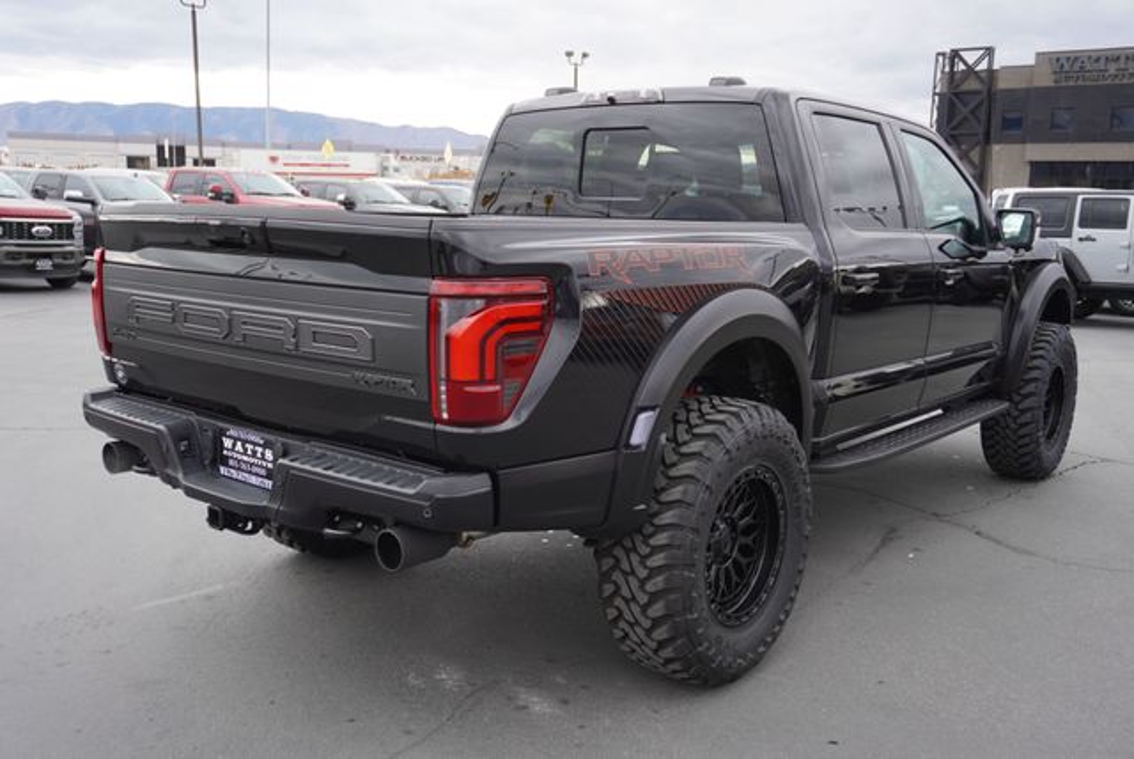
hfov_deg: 57.2
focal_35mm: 33
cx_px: 567
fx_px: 1040
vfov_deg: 40.0
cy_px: 380
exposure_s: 1/60
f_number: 4
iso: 100
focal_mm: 22
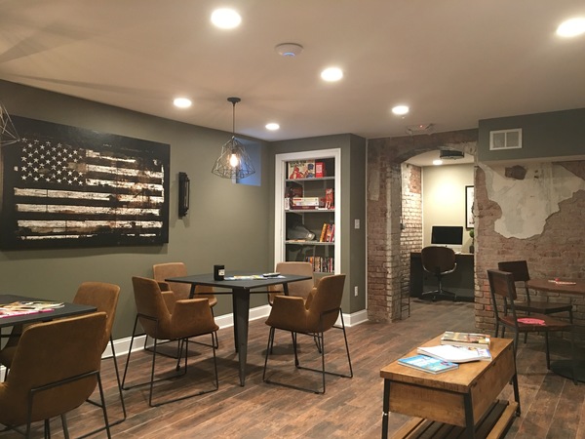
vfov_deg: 48.2
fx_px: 490
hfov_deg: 61.7
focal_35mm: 29
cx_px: 292
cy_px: 220
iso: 100
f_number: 2.2
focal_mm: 4.15
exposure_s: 1/8
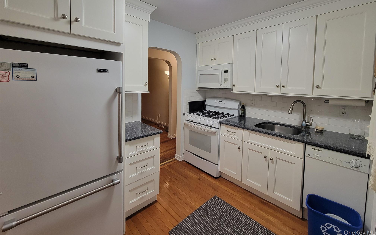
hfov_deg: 105.3
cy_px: 94
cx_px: 191
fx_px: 143
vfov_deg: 77.7
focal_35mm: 14
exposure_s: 1/60
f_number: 2.2
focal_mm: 2.2
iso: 250
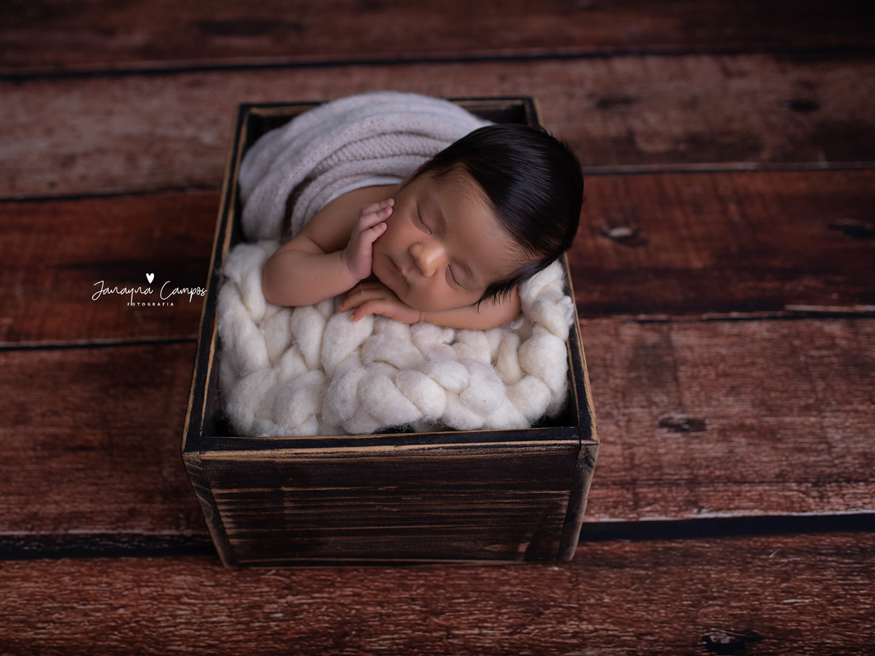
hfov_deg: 48.9
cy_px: 329
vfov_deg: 37.7
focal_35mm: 38
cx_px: 404
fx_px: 960
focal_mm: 35
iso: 50
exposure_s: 1/200
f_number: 2.8
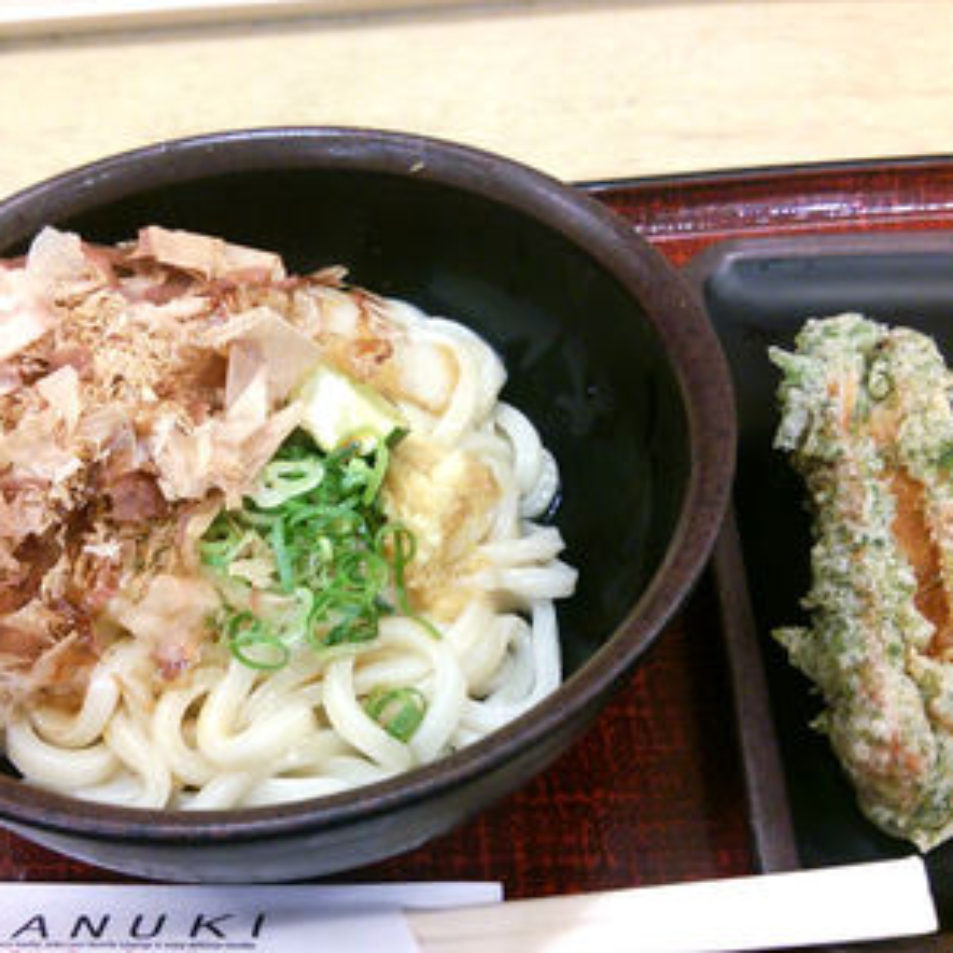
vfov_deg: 46.0
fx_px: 1121
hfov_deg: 45.6
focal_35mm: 36
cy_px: 481
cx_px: 355
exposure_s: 1/44
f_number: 1.94
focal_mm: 4.06
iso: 100
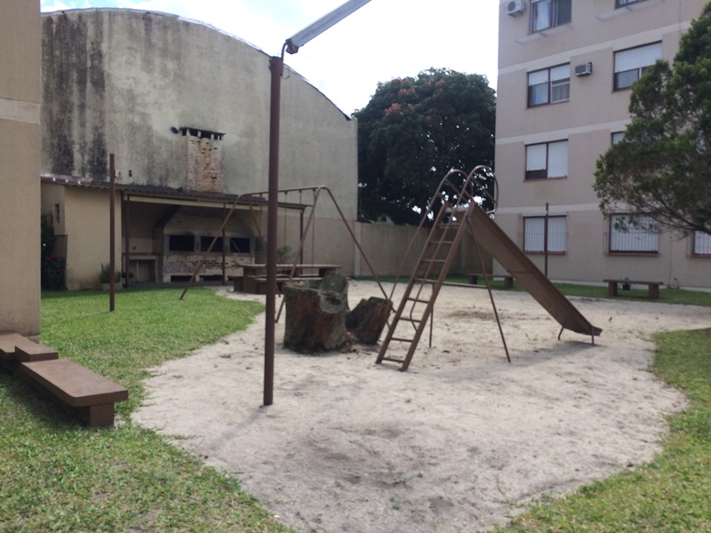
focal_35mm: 29
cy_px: 266
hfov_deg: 61.7
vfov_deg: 48.2
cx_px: 356
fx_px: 596
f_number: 2.2
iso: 32
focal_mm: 4.15
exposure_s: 1/1282
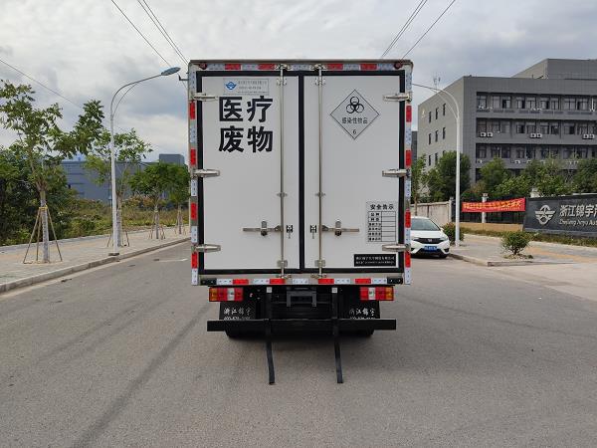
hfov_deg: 67.3
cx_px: 298
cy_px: 224
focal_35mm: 26
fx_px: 448
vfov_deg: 53.1
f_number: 1.75
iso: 112
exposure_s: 1/1902
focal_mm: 4.75
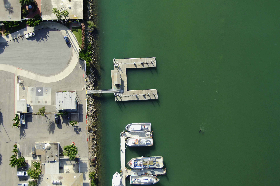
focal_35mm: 59
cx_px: 120
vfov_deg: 22.9
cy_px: 95
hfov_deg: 33.9
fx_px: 458
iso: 400
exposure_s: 1/1000
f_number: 5
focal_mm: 32
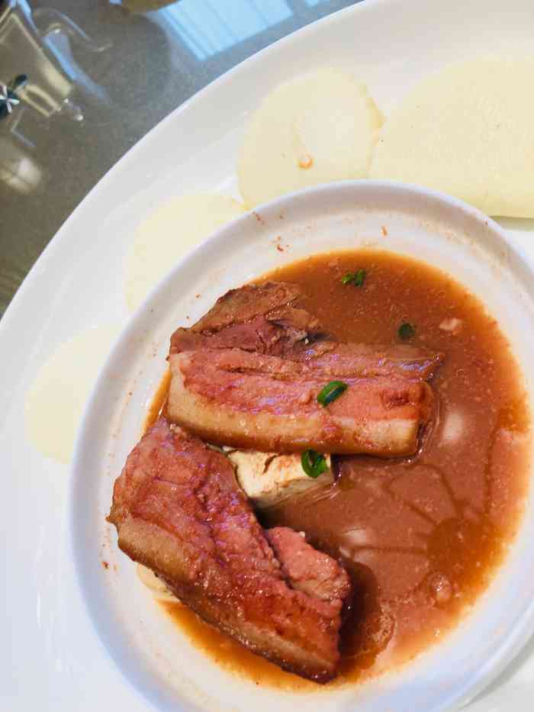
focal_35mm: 28
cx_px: 267
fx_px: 576
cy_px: 356
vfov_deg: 63.4
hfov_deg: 49.8
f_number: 1.8
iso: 32
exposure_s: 1/100
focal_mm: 3.99
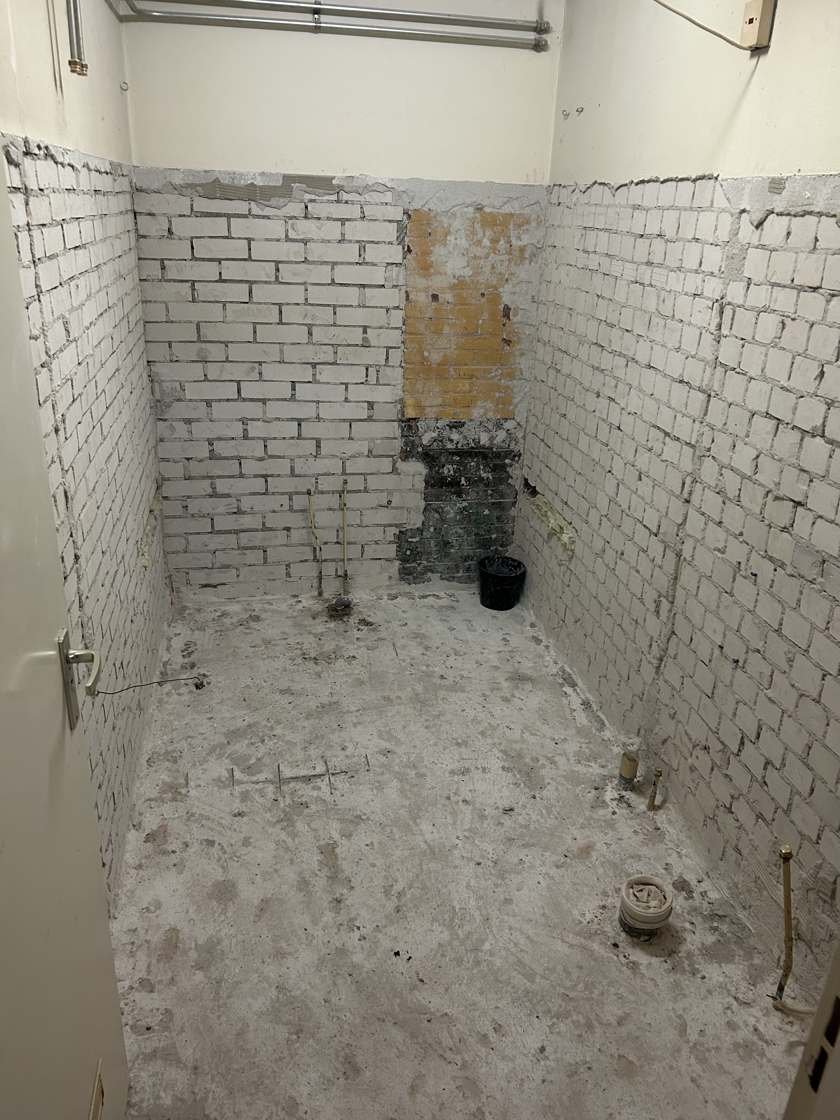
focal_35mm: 26
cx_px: 420
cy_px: 560
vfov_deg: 67.3
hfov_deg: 53.1
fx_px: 841
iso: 160
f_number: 1.5
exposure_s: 1/50
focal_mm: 5.7
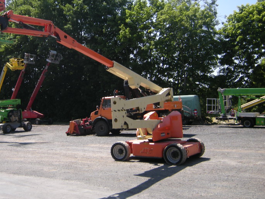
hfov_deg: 43.9
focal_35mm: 42
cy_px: 79
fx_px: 321
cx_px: 80
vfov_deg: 34.2
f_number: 5.6
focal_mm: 4.7
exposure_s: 1/144
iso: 64
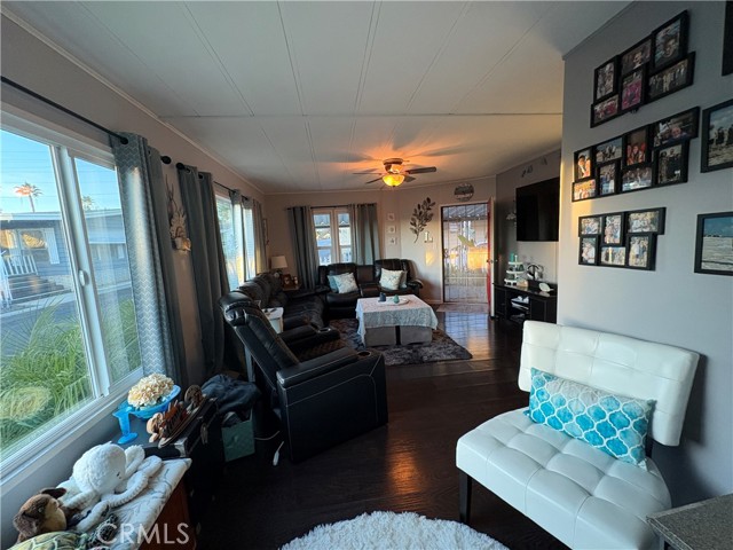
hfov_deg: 102.1
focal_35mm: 14
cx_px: 366
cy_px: 275
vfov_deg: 85.7
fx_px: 296
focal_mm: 2.22
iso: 400
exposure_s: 1/60
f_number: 2.2
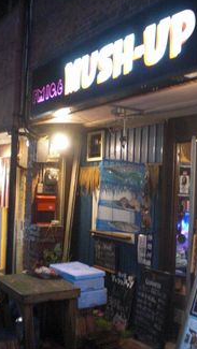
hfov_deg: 27.1
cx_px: 108
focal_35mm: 44
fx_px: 408
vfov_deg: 46.4
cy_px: 176
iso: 800
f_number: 3.1
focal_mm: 6.3
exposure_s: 1/20
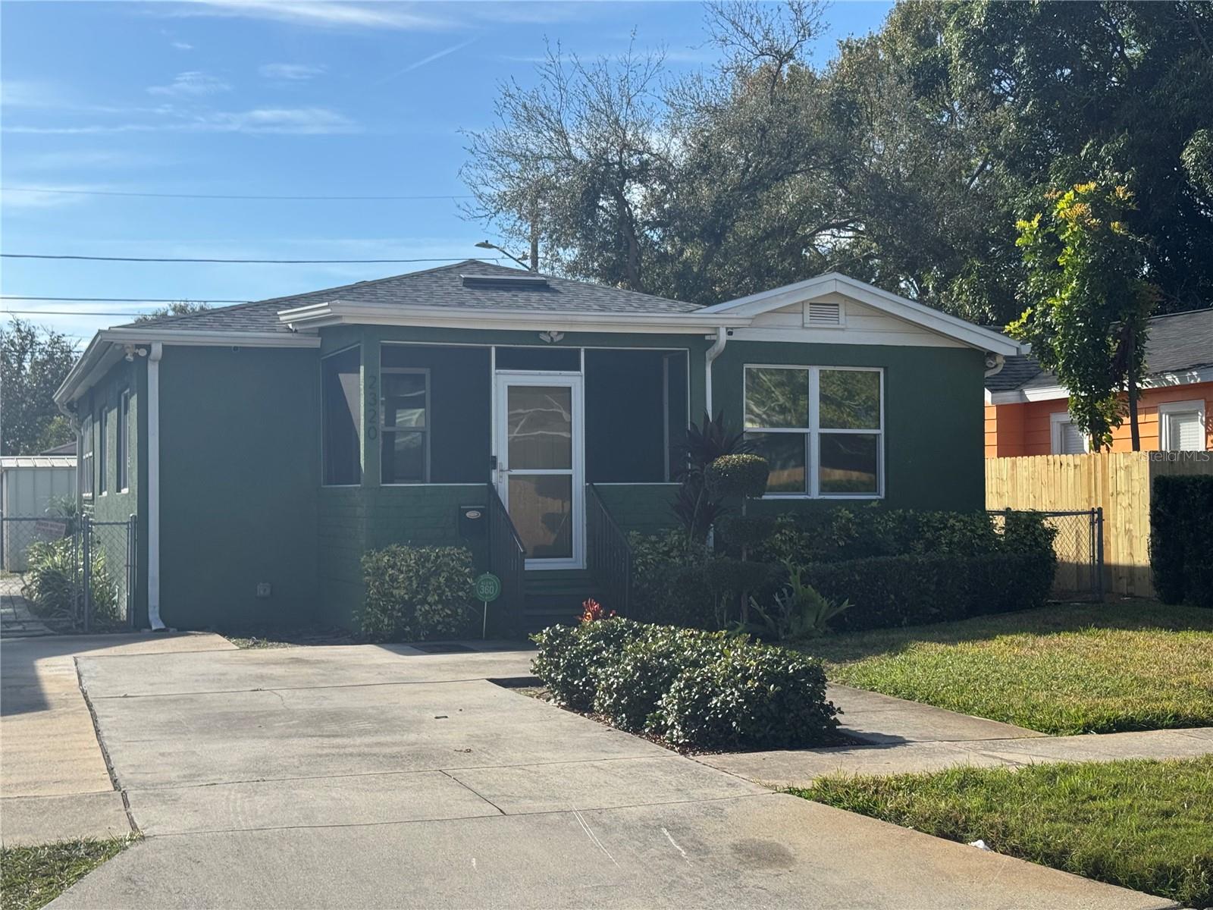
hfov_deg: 39.7
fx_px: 1682
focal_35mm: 48
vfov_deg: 30.3
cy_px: 455
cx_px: 606
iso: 64
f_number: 1.78
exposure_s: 1/4049
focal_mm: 6.76
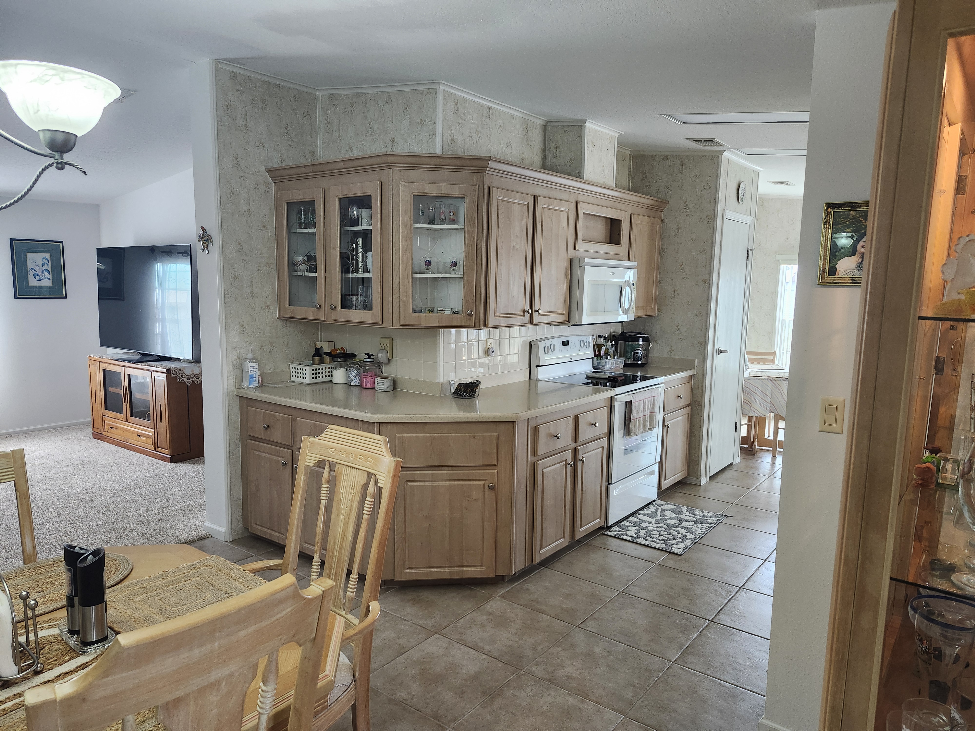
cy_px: 366
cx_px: 488
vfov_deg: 58.9
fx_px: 648
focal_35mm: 23
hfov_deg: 73.9
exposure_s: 1/120
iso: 400
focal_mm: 5.54
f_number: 1.8
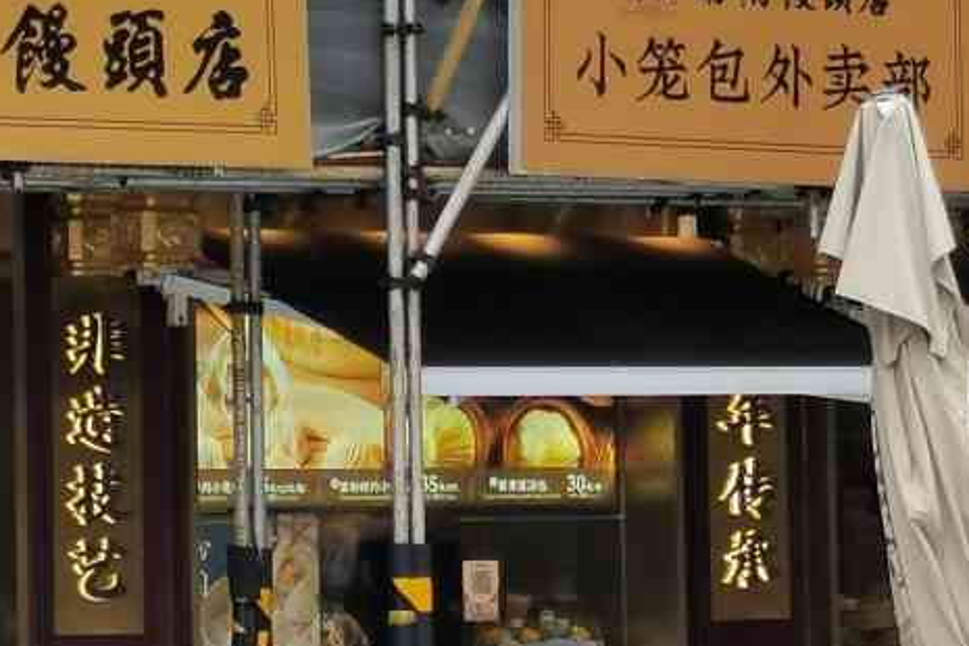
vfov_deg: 5.8
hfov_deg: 8.7
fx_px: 6406
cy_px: 266
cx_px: 423
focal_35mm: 238
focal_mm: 5.58
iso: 50
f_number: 1.8
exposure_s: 1/172
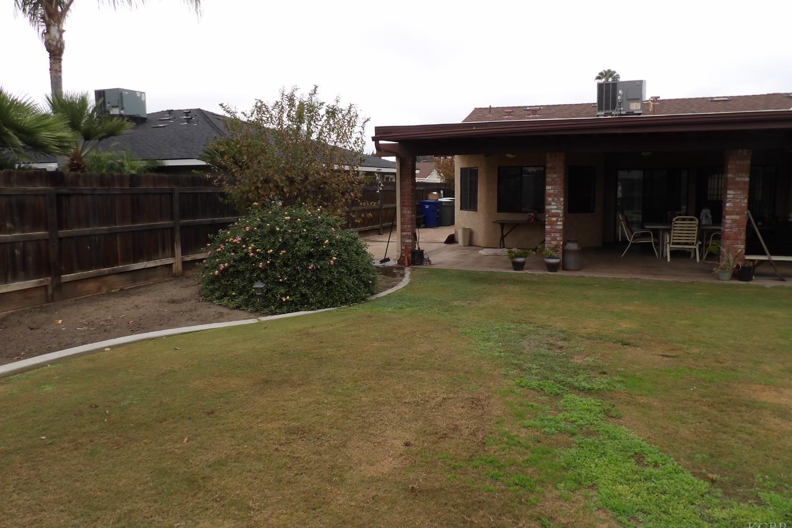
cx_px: 396
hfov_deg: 71.5
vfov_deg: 51.2
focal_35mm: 25
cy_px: 242
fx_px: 550
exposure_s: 1/346
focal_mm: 4.3
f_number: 3.2
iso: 100
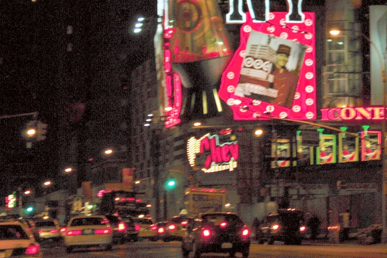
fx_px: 2128
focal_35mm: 198
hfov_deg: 10.4
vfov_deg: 6.9
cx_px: 299
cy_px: 37
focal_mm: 70
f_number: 4.5
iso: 200
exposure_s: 1/50
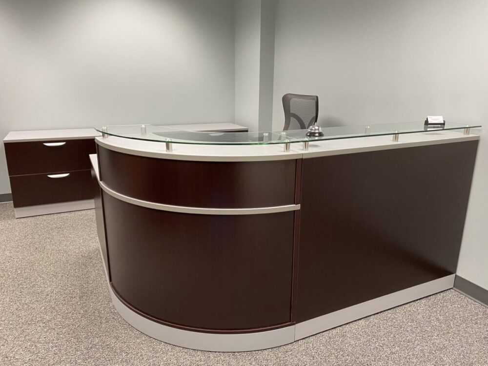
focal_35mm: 26
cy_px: 183
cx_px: 244
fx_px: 367
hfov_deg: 67.3
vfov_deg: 53.1
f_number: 1.8
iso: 125
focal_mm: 4.25
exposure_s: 1/60
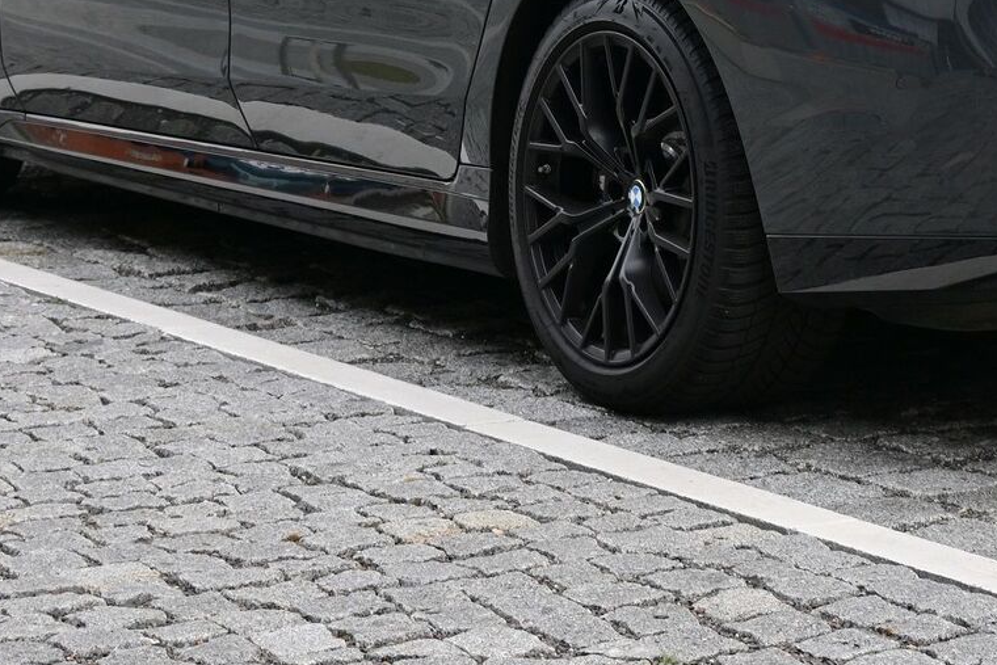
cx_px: 677
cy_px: -163
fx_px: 3885
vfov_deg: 9.6
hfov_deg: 14.6
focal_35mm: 140
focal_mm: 37
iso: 100
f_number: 6.3
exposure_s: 1/160
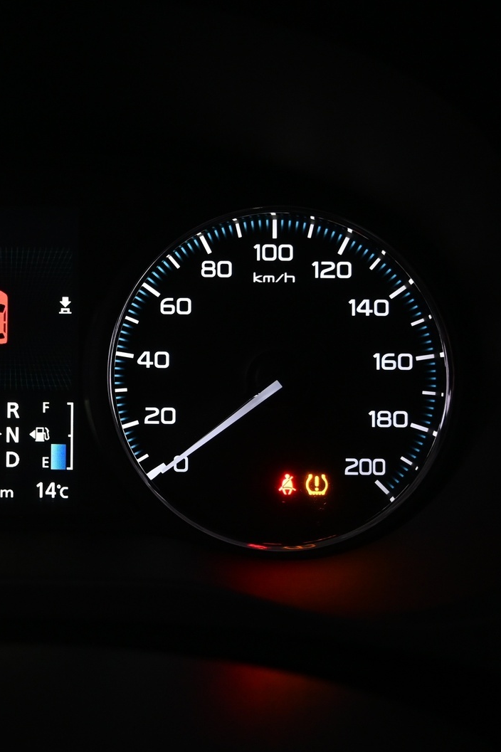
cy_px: 372
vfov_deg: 42.8
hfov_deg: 27.4
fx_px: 961
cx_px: -12
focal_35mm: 46
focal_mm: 20
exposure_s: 1/30
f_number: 3.8
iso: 1000
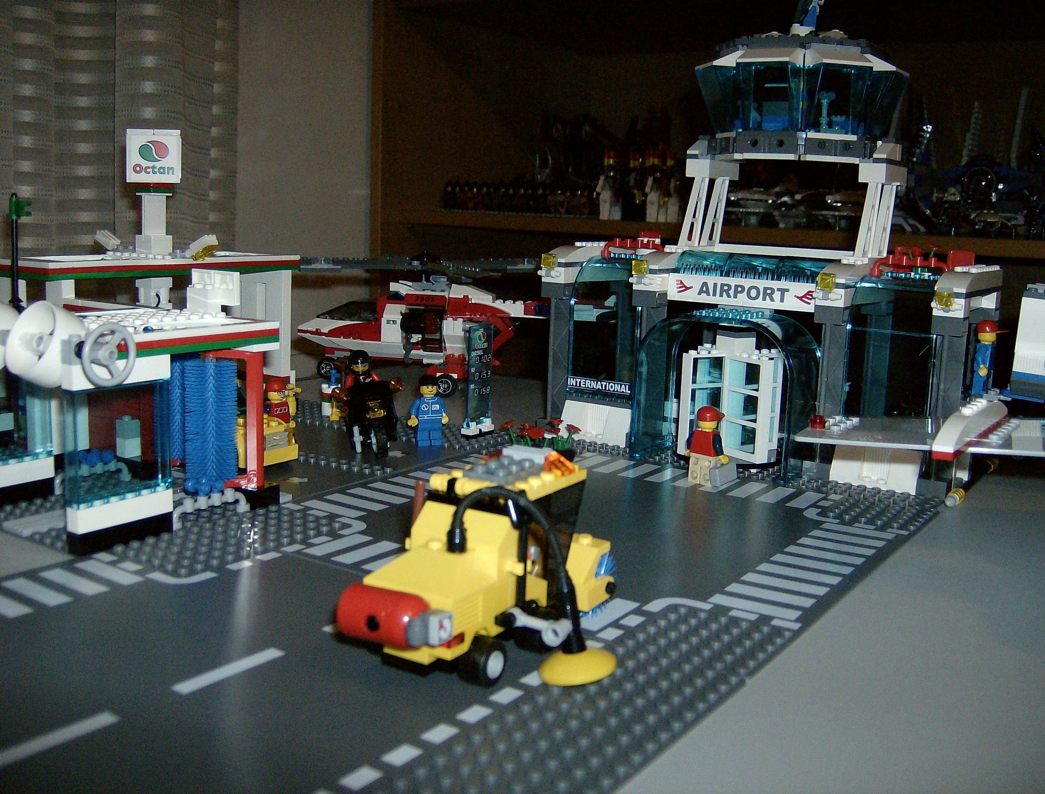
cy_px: 397
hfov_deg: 51.1
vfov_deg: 40.0
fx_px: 1092
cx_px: 522
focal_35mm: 36
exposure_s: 1/60
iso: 200
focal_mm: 6
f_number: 2.8
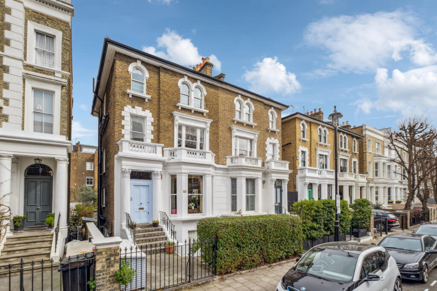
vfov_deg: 77.3
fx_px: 182
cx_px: 218
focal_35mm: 15
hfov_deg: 100.4
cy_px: 146
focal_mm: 10
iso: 640
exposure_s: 1/500
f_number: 8
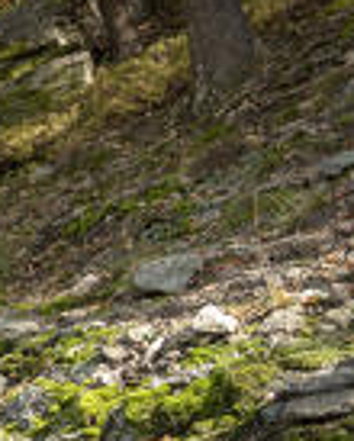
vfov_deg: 16.1
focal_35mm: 119
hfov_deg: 10.4
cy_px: 116
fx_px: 1555
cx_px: -597
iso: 200
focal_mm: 29
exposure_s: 1/80
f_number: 9
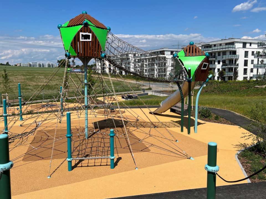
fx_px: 200
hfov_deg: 67.3
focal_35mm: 26
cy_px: 100
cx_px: 133
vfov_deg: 53.1
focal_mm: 5.7
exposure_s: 1/6993
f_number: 1.5
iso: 50
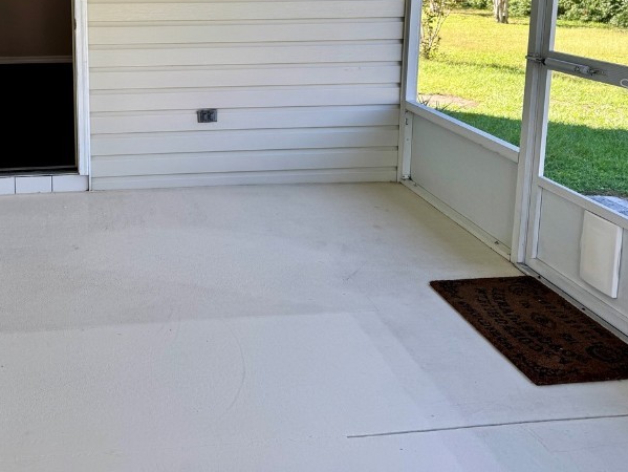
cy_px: 86
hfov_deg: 44.7
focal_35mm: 41
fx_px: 744
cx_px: 181
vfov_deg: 34.0
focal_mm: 6.76
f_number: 1.78
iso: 64
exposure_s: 1/218
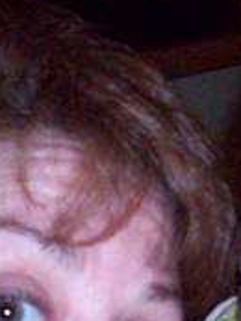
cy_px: 301
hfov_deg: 15.4
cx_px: 159
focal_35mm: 96
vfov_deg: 20.0
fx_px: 890
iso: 400
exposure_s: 1/45
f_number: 2.8
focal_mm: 6.2
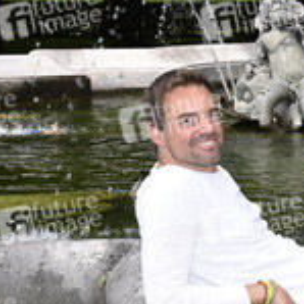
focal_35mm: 141
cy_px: 169
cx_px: 403
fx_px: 1401
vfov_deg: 12.4
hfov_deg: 12.0
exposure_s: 1/160
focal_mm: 55
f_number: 11
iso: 640
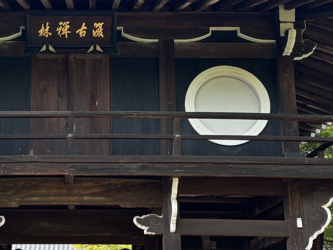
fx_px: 645
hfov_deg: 28.6
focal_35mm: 67
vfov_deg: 21.9
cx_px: 87
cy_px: 133
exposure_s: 1/133
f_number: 1.6
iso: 32
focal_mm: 5.96
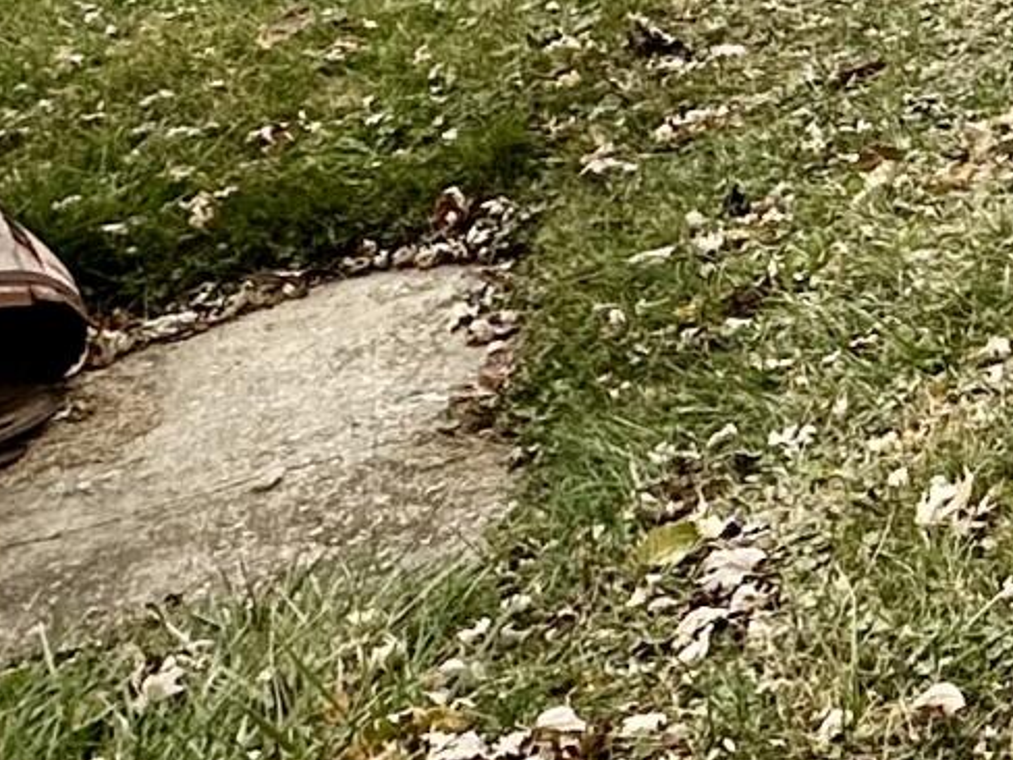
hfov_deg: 17.4
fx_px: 2517
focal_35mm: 86
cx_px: 1933
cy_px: -492
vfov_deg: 15.4
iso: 40
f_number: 2.2
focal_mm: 2.22
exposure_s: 1/313
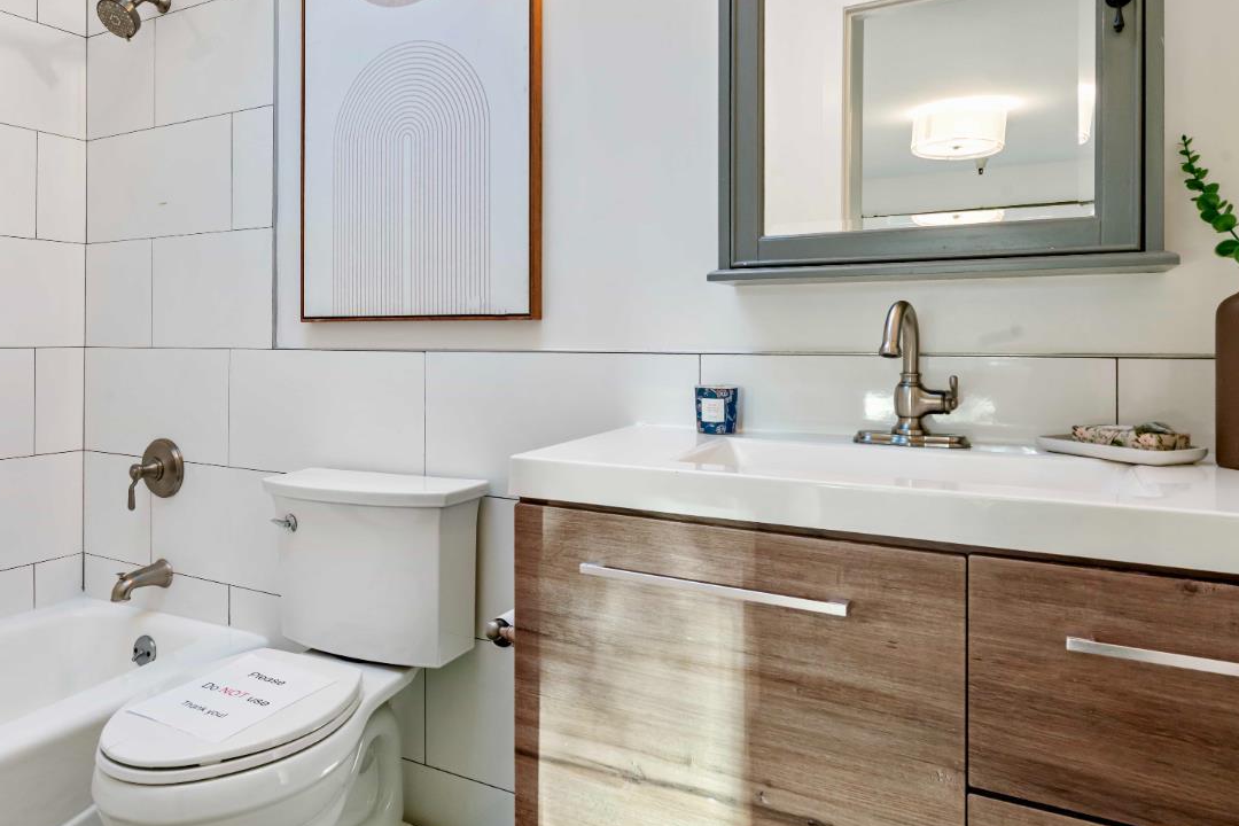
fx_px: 860
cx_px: 438
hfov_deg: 69.9
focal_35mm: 25
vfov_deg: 51.1
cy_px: 346
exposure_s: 1/13
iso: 640
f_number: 11
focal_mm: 18
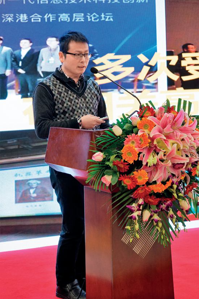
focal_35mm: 66
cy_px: 150
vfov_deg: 30.5
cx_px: 100
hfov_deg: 20.6
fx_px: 547
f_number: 5.6
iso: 800
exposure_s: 1/80
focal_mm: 66
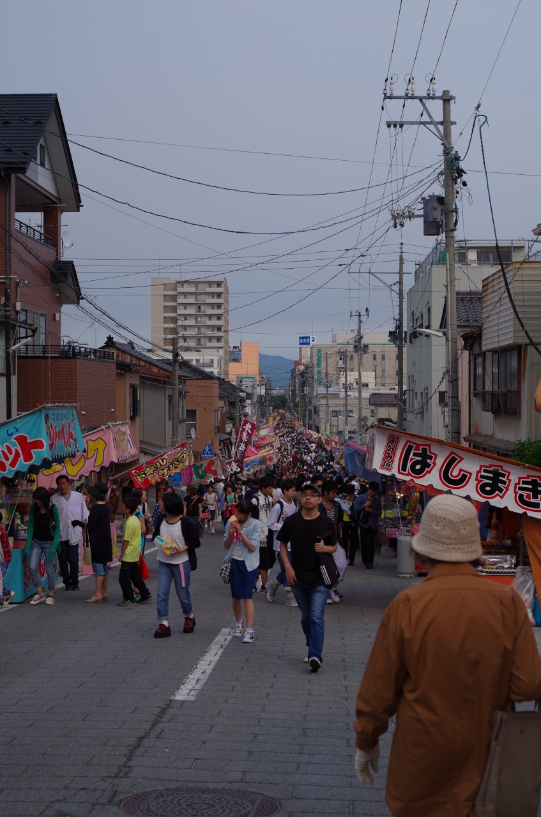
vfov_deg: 33.5
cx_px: 270
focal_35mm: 60
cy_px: 408
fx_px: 1359
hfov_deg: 22.5
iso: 100
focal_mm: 40
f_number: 4
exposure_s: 1/1000
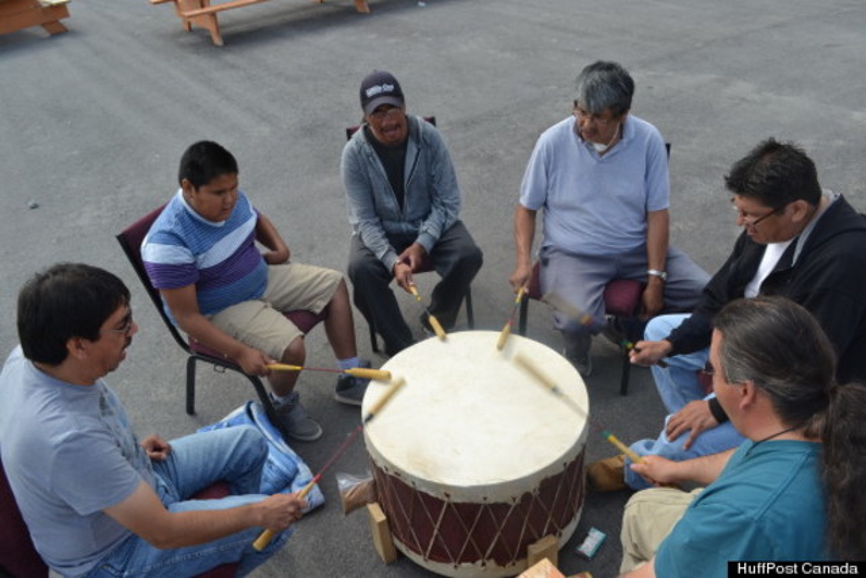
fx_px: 722
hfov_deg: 61.9
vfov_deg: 43.6
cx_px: 433
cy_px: 289
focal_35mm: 30
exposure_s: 1/160
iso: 100
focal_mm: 20
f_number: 6.3
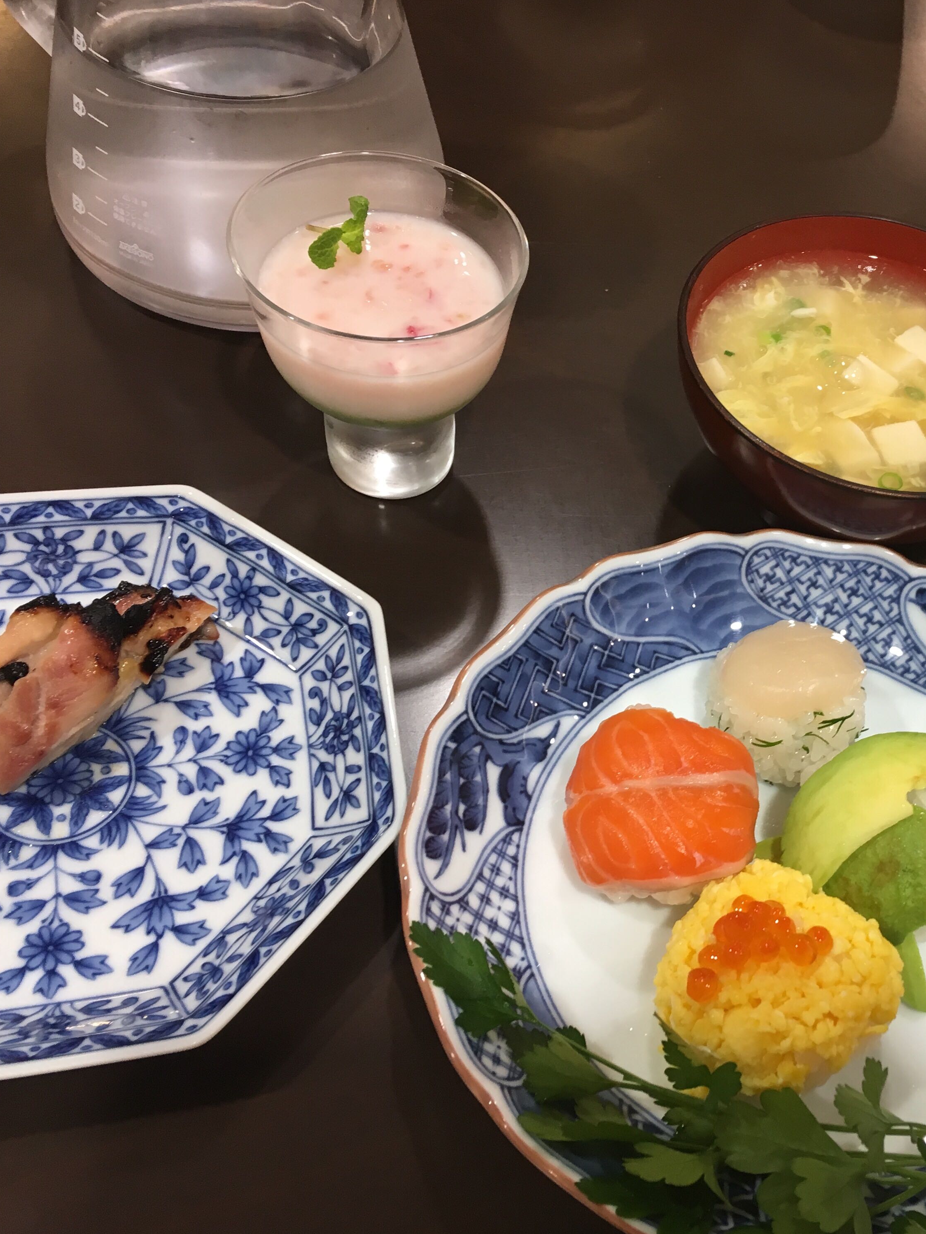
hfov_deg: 35.6
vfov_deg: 47.9
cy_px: 619
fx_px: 1391
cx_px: 739
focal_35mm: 39
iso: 50
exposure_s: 1/30
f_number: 2.2
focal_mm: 4.15
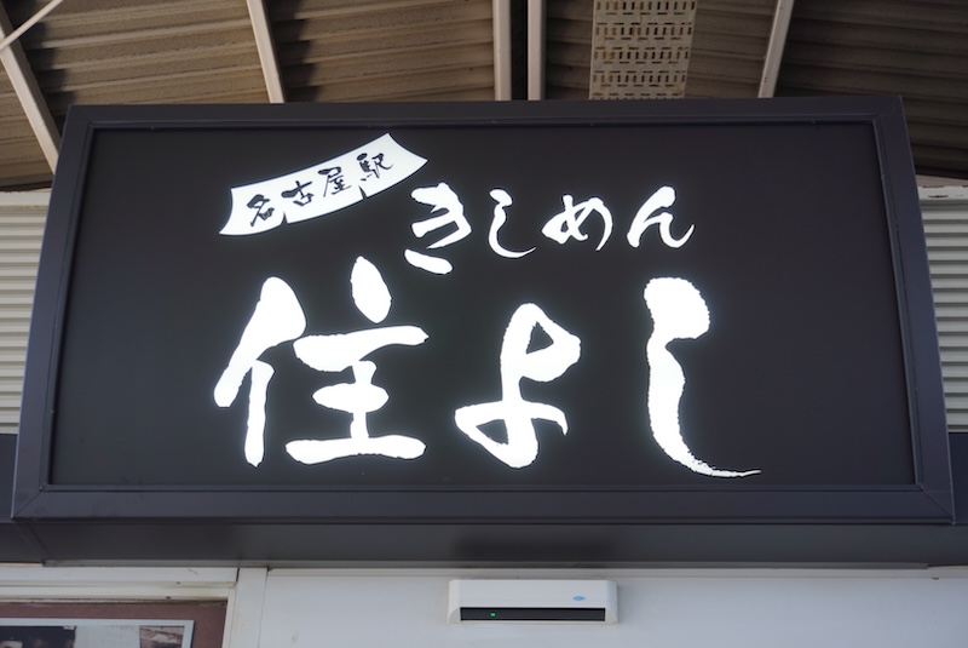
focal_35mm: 48
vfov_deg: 28.1
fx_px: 1292
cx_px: 484
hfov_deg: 41.1
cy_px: 324
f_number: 5
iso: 125
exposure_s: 1/50
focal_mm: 32
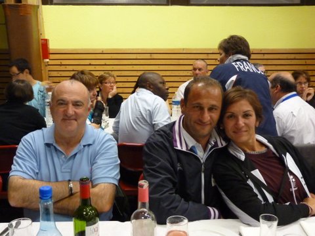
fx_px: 355
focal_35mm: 39
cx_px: 158
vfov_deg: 36.8
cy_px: 118
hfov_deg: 47.9
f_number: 3
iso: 800
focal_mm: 6.9
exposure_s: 1/50
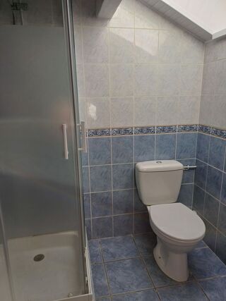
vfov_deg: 69.4
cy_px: 150
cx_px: 113
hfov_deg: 54.9
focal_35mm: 25
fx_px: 218
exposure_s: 1/163
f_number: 1.8
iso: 50
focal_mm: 4.65
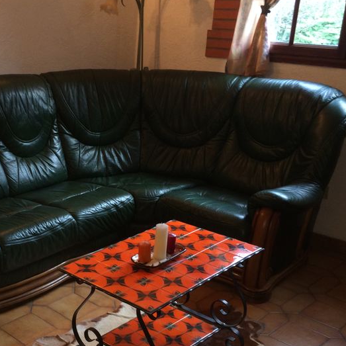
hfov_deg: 33.6
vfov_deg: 34.4
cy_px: 230
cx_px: 67
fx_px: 554
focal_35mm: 49
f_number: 2.2
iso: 80
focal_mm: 4.15
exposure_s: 1/25
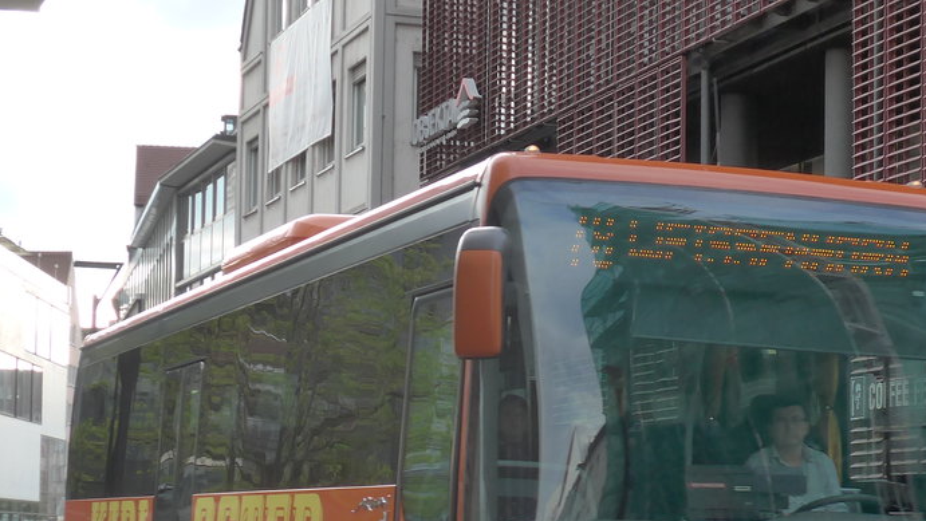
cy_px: 387
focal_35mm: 104
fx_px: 2554
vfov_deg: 11.6
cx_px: 608
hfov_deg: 20.5
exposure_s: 1/160
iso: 160
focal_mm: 11.3
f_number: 3.4
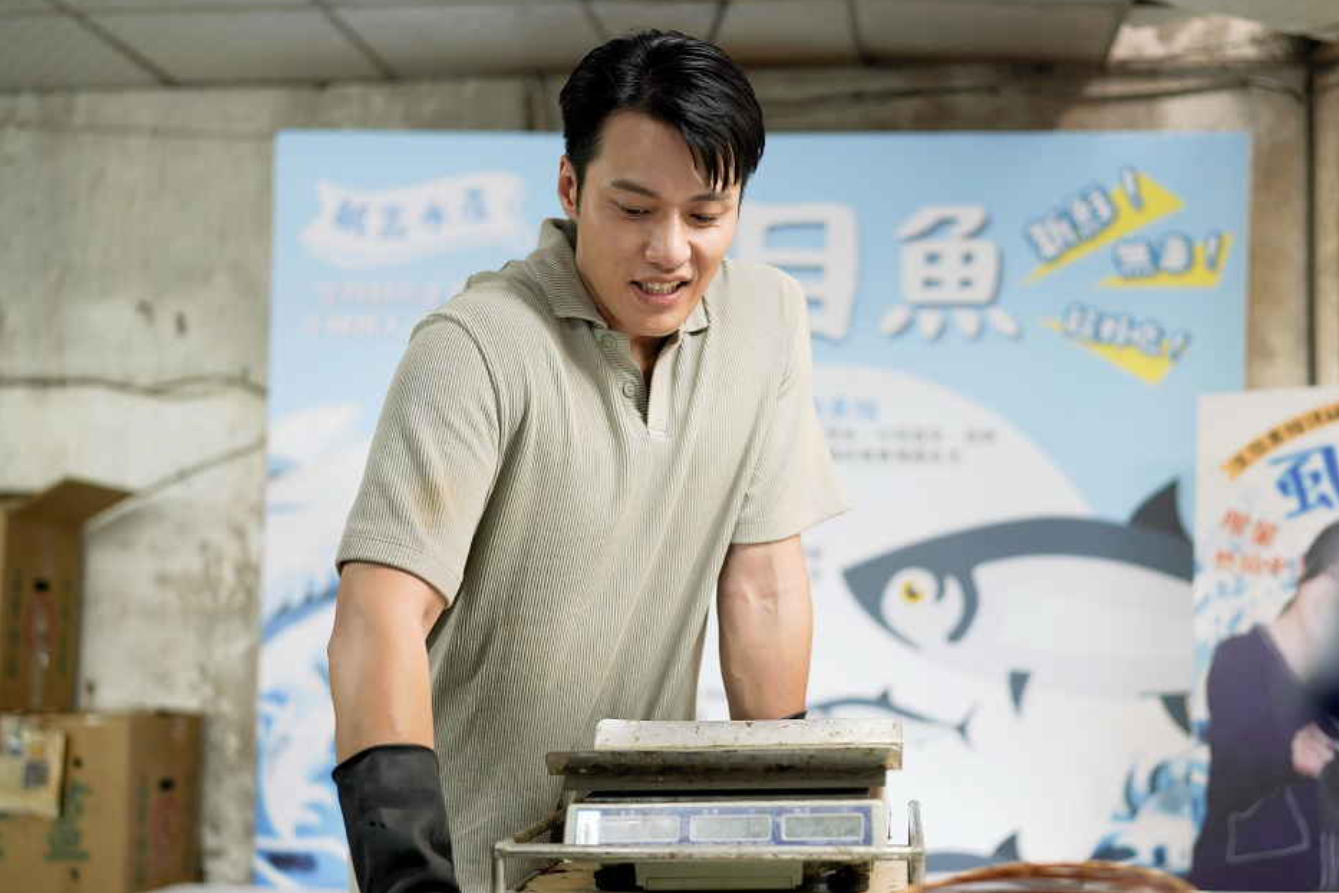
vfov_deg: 29.8
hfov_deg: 43.4
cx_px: 789
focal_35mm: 45
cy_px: 523
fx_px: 1674
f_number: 1.4
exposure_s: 1/125
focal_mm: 35
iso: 160
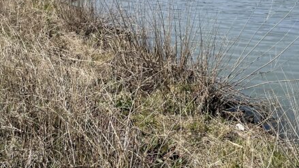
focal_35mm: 66
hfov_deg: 31.6
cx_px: 207
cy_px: -84
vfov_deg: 16.6
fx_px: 523
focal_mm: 4.2
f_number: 1.6
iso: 32
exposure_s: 1/4292
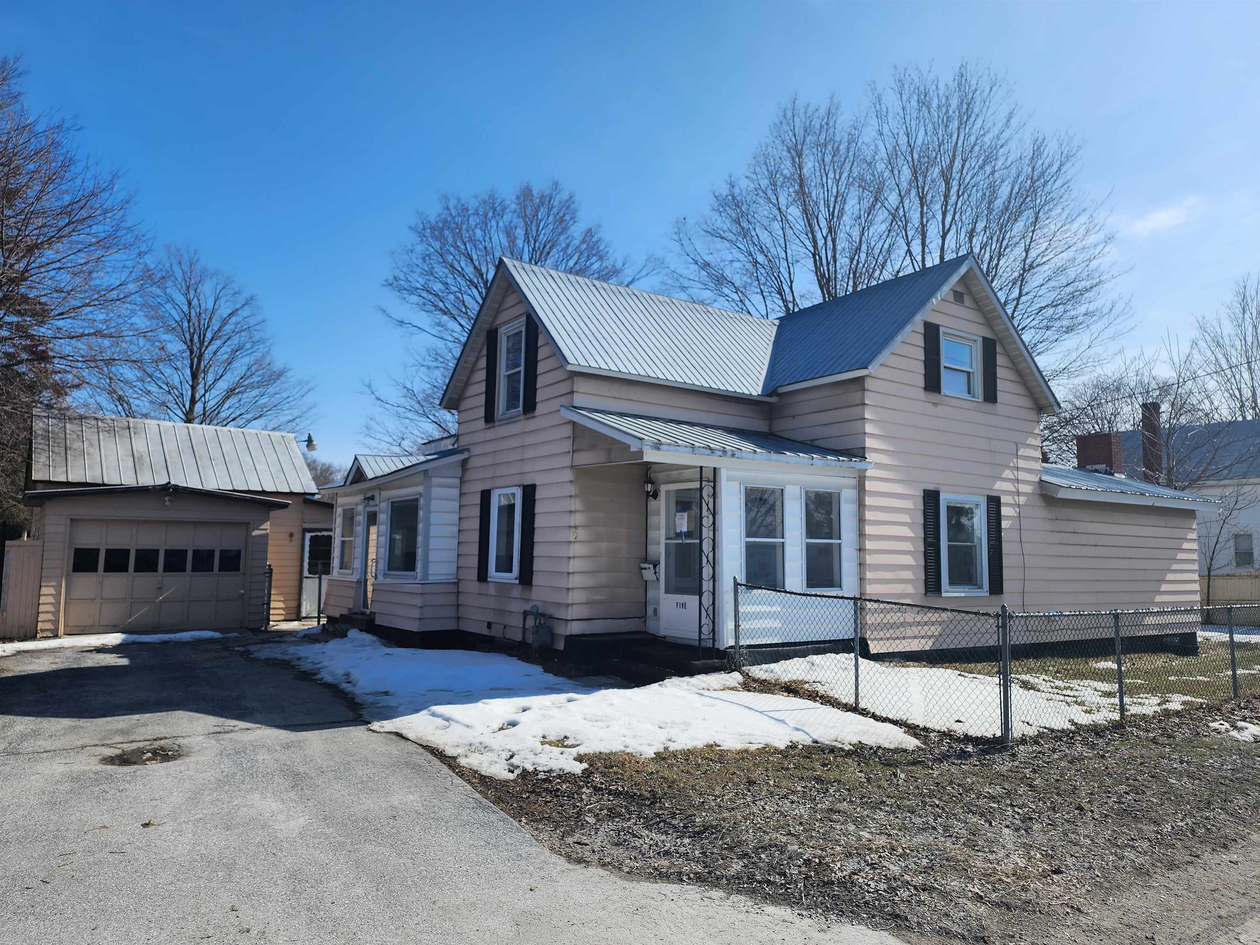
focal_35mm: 23
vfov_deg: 58.9
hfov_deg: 73.9
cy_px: 472
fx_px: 837
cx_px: 630
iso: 12
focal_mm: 6.4
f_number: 1.8
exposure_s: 1/1593
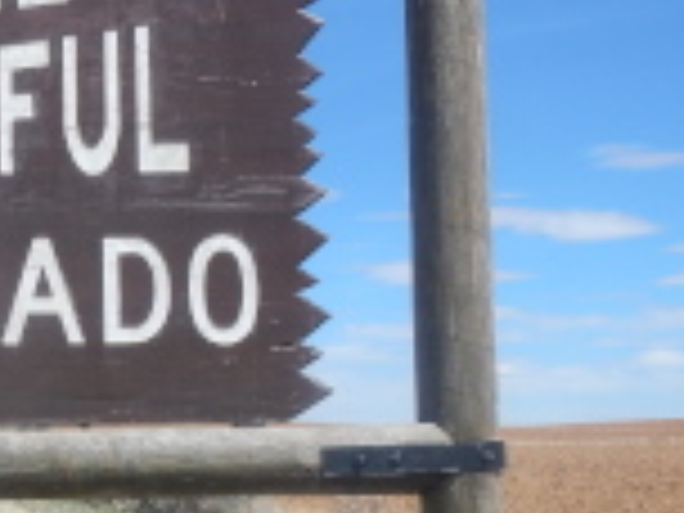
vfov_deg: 17.8
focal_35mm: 83
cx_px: -140
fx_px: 1640
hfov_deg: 21.8
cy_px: 306
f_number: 3.9
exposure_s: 1/1000
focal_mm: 5
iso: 125
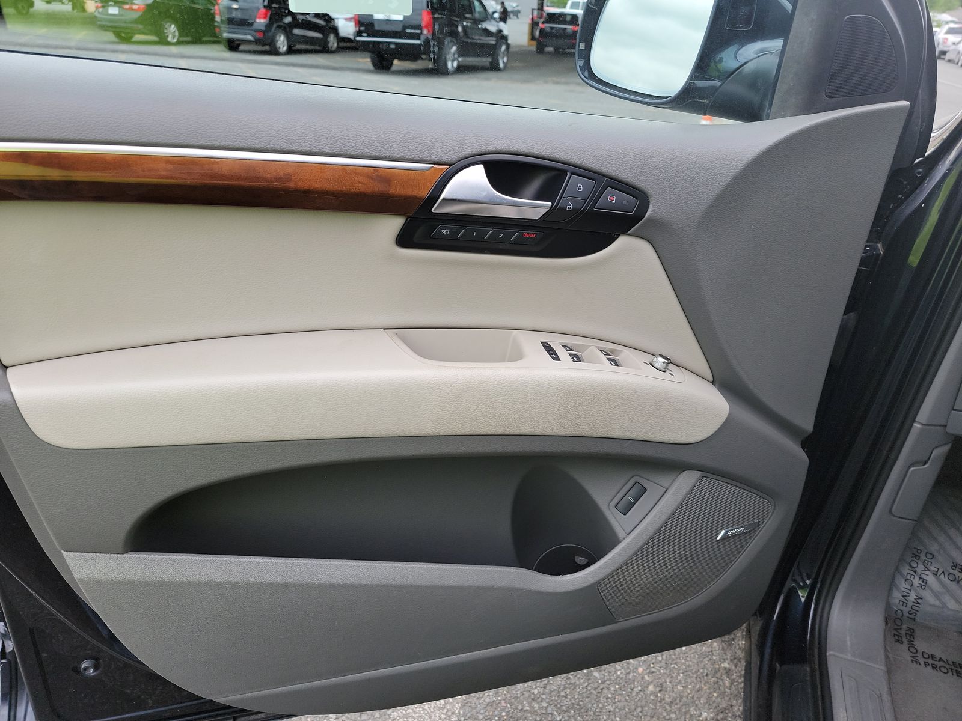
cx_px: 481
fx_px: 667
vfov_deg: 56.8
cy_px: 360
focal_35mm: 24
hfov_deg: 71.6
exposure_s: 1/133
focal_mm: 6.7
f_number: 1.8
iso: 50
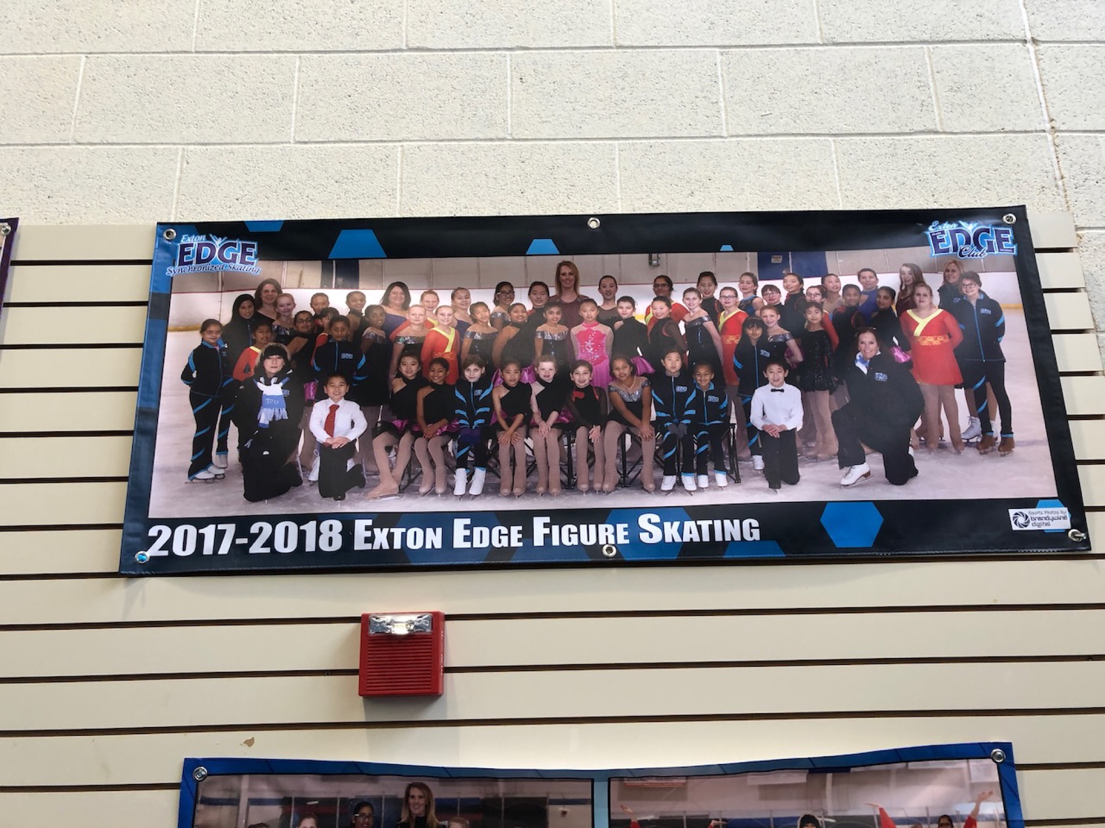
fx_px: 894
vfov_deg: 49.7
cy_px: 414
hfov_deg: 63.4
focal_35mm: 28
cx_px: 552
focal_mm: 4
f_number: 1.8
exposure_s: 1/30
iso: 25
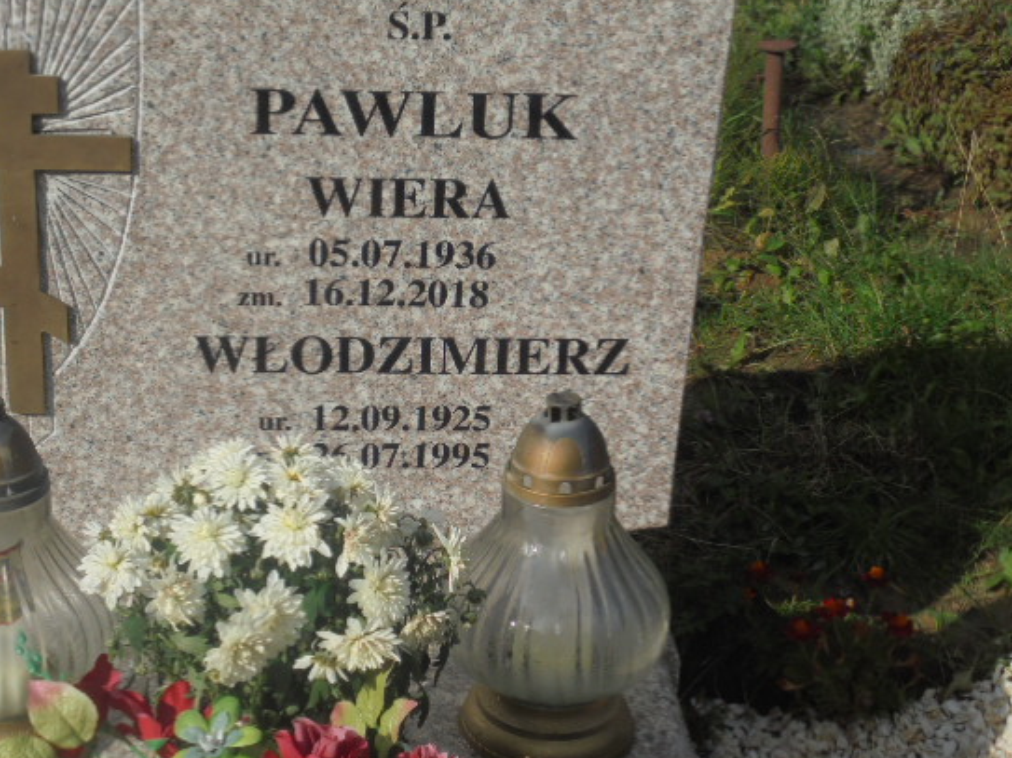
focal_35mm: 66
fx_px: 1929
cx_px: 429
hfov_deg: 29.4
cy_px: 378
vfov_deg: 22.2
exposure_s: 1/1000
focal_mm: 10.1
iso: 100
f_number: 5.2
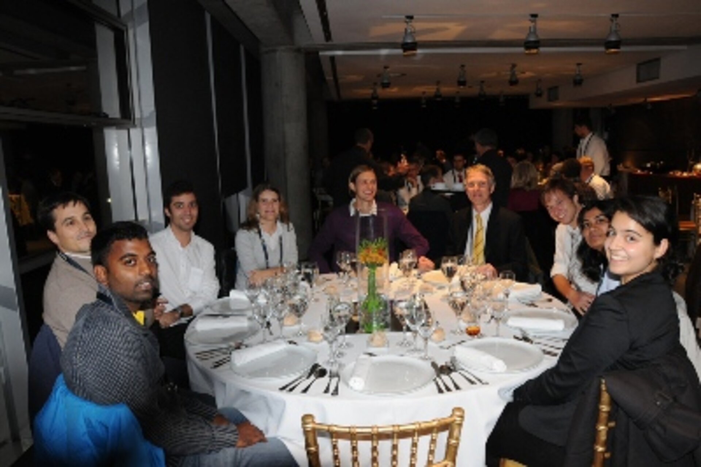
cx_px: 350
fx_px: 525
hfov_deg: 67.4
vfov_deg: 47.9
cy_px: 234
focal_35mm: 27
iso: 800
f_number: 5.6
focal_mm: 18
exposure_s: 1/60
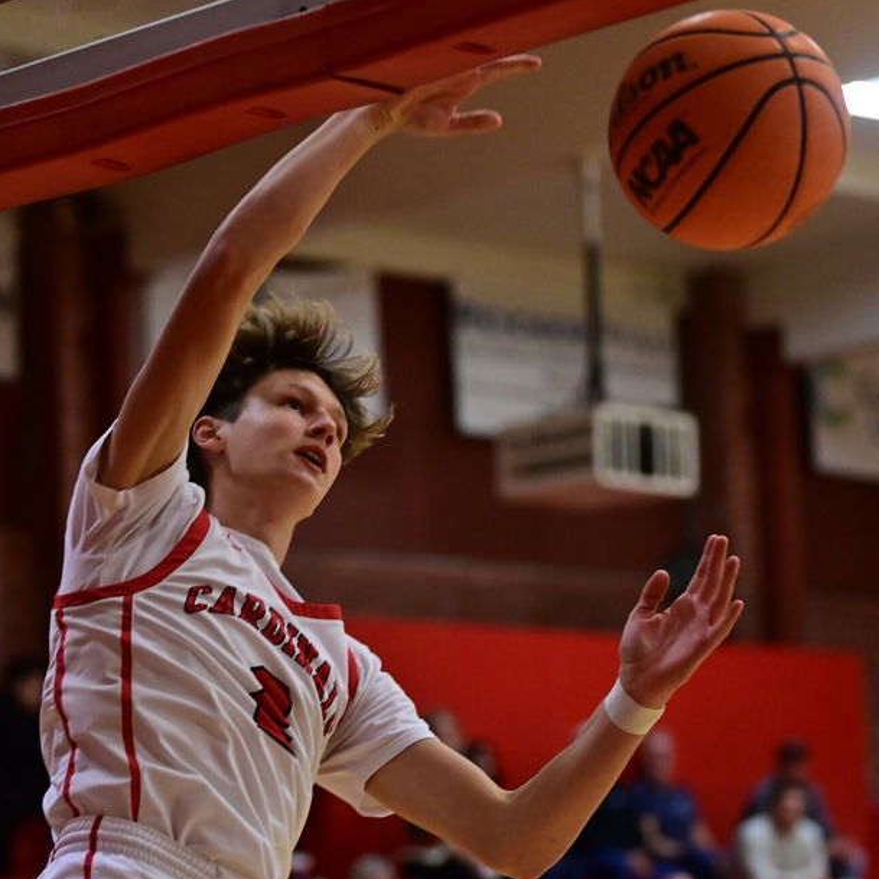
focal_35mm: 159
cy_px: 494
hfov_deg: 11.0
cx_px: 391
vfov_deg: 11.0
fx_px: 4568
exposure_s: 1/800
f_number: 2.8
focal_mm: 95
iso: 5000
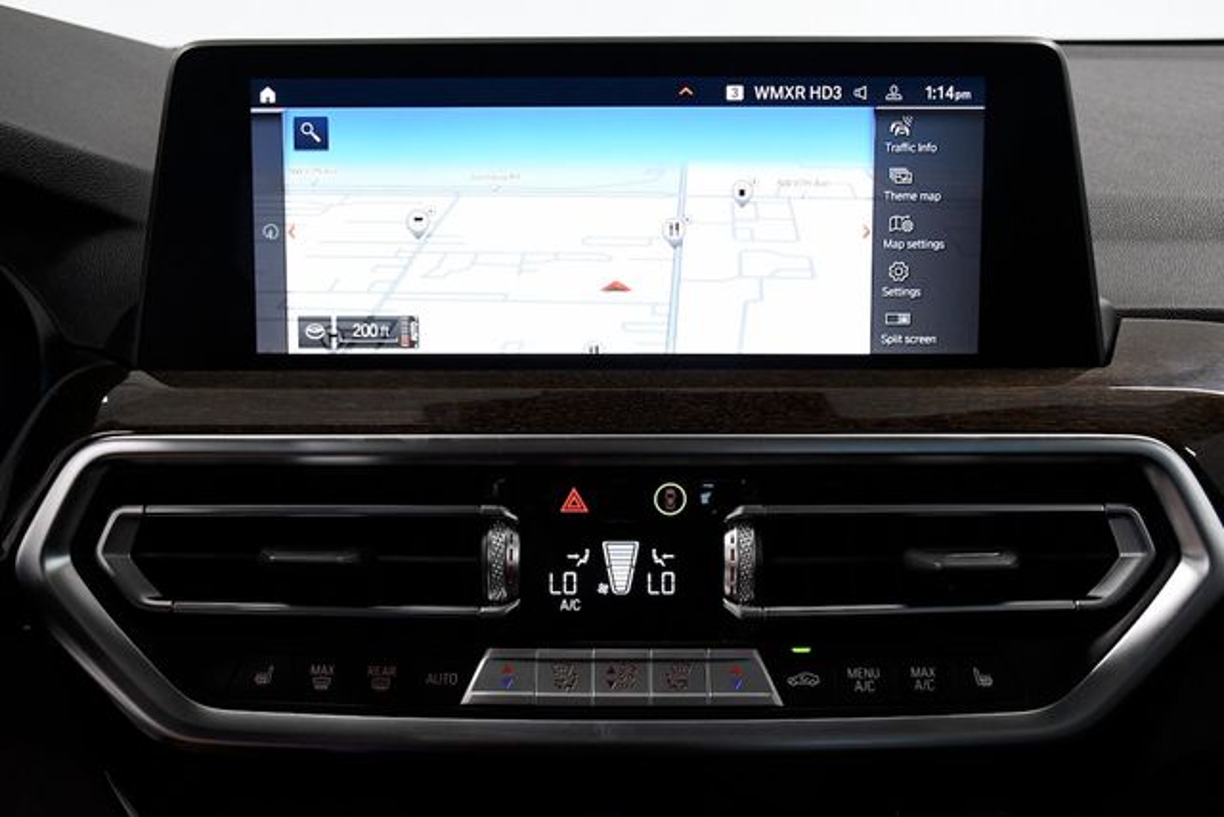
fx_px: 1326
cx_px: 612
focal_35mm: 39
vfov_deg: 34.2
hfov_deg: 49.5
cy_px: 408
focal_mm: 26
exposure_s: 1/200
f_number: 7.1
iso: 2500
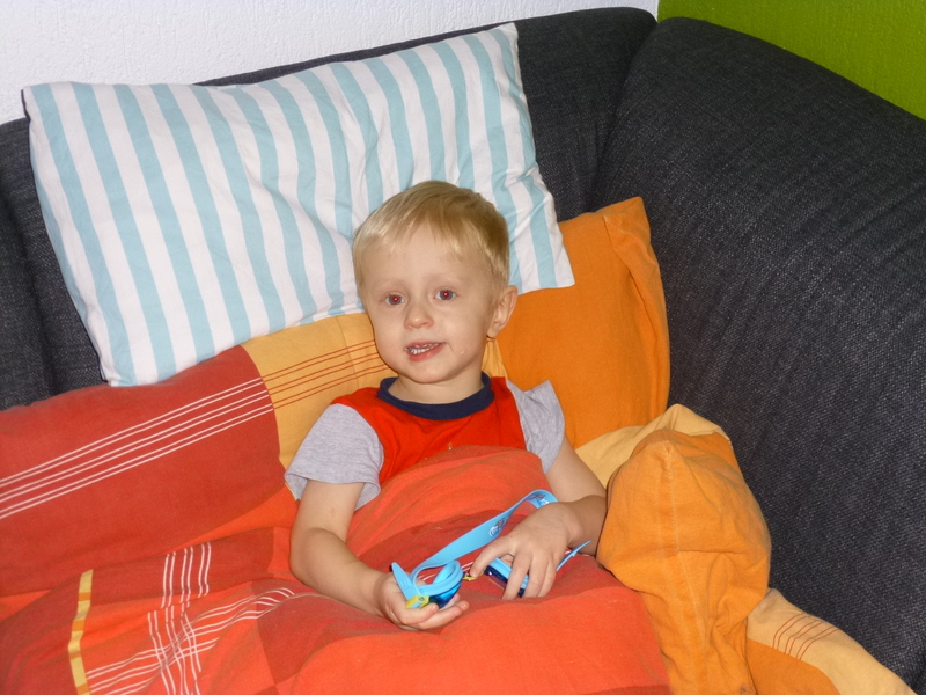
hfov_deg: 42.1
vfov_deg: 32.2
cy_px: 348
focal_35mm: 45
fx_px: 1204
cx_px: 463
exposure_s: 1/60
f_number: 3.9
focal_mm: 8
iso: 200
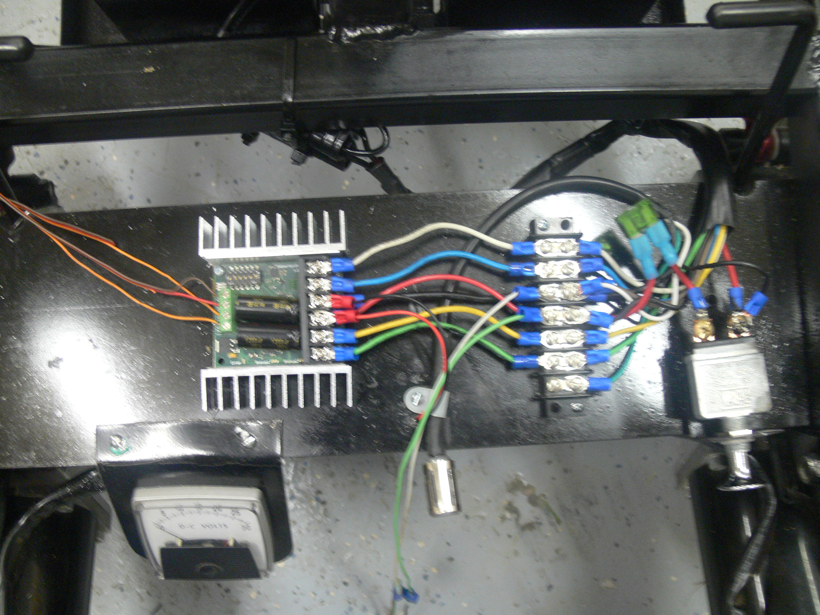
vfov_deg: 40.7
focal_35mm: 35
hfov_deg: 52.6
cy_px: 308
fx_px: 829
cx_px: 410
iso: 200
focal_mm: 7.4
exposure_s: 1/10
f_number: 2.8
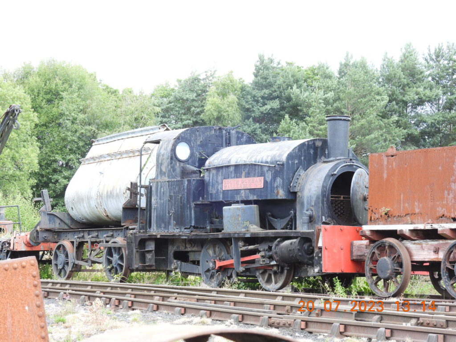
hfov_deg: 20.7
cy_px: 171
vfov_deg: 15.6
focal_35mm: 95
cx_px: 228
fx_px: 1251
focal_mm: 17
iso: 100
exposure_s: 1/60
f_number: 5
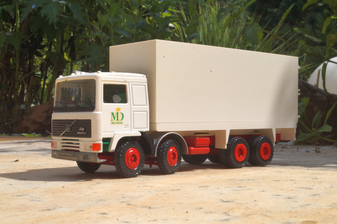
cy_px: 112
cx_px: 168
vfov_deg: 25.7
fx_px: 491
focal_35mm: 52
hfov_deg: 37.9
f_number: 32
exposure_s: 1/60
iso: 125
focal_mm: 35
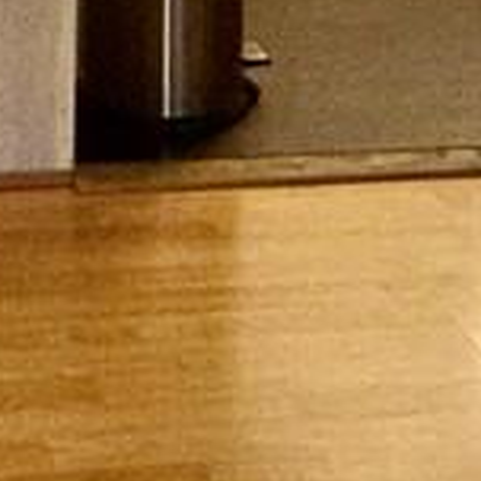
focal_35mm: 131
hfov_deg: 13.2
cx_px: 3
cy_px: -529
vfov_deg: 11.7
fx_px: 2059
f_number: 2.2
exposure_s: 1/60
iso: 100
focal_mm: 2.22
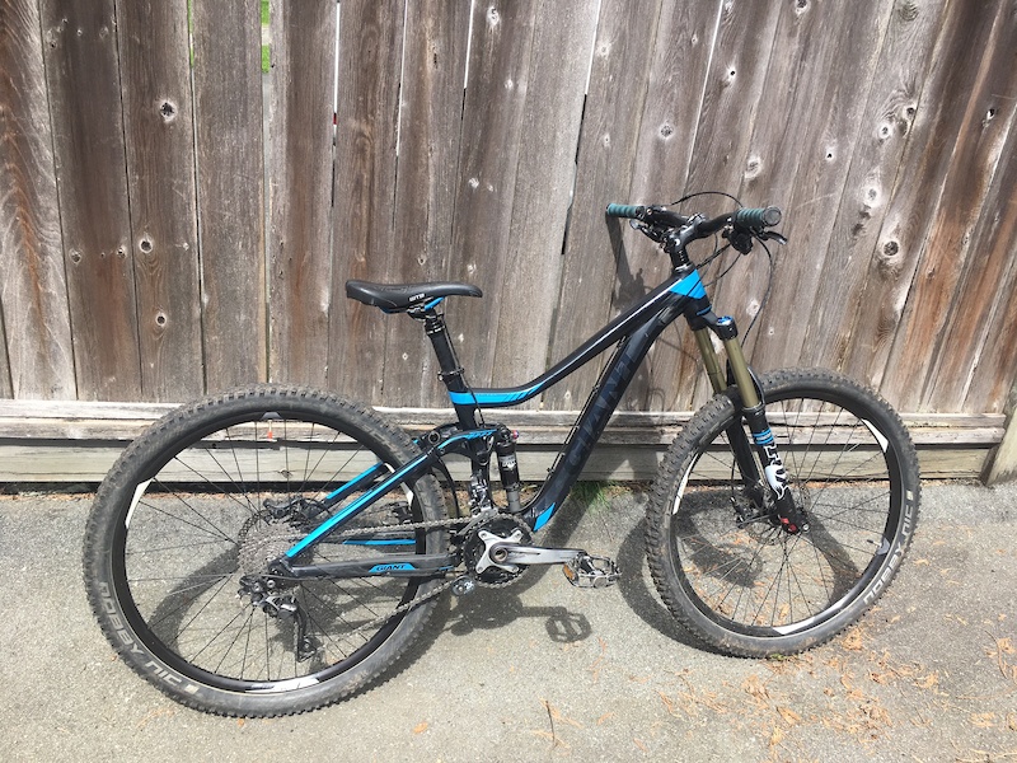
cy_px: 382
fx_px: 852
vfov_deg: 48.2
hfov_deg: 61.7
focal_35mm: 29
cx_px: 508
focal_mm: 4.15
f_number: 2.2
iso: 25
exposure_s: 1/693
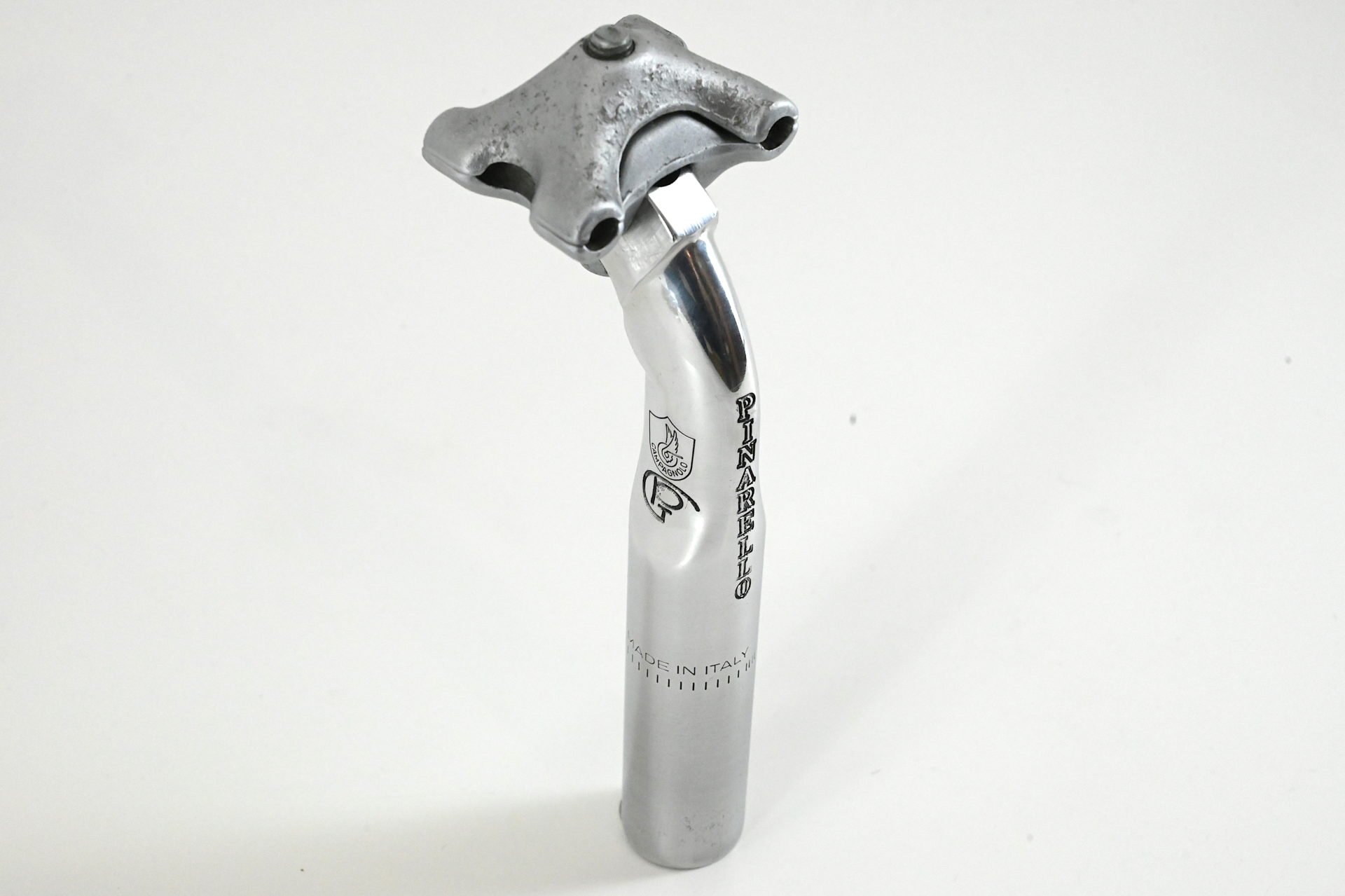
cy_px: 448
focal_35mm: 70
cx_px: 672
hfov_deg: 28.9
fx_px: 2614
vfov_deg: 19.4
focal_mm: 70
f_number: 14
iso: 7200
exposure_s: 1/500
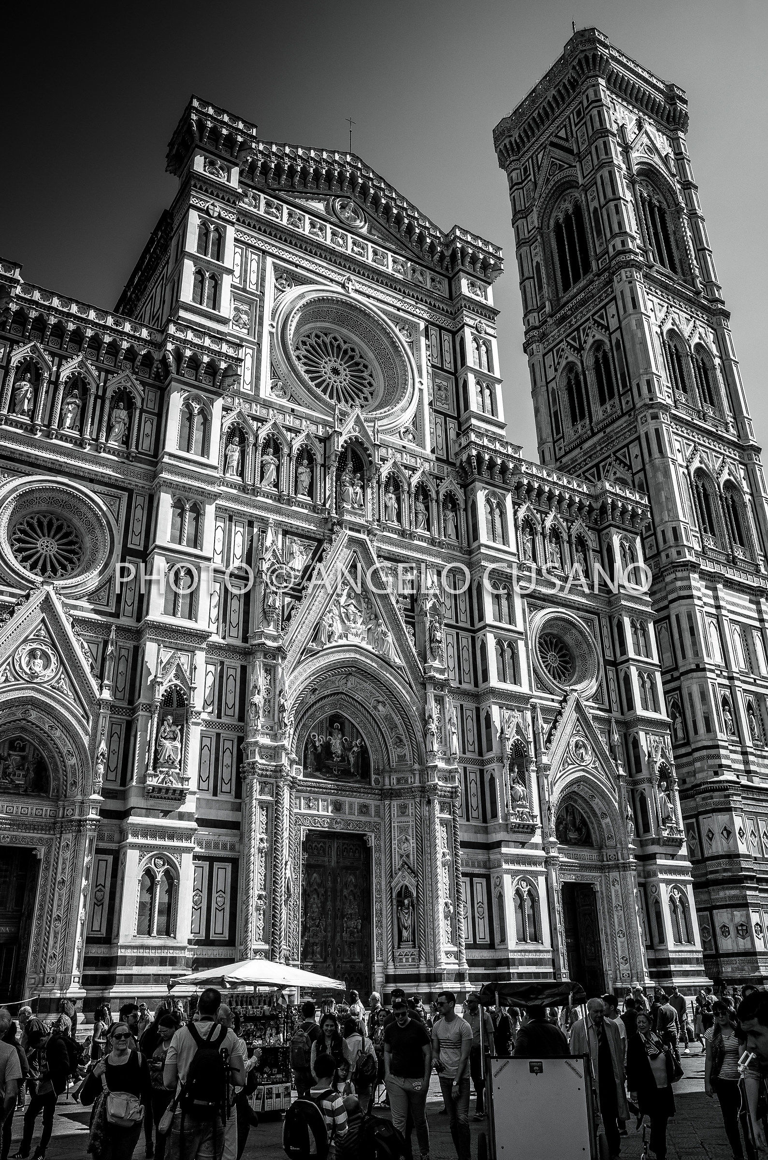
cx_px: 384
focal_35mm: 28
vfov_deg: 65.6
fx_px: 900
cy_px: 580
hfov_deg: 46.2
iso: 100
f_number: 4
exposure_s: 1/800
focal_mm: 18.3
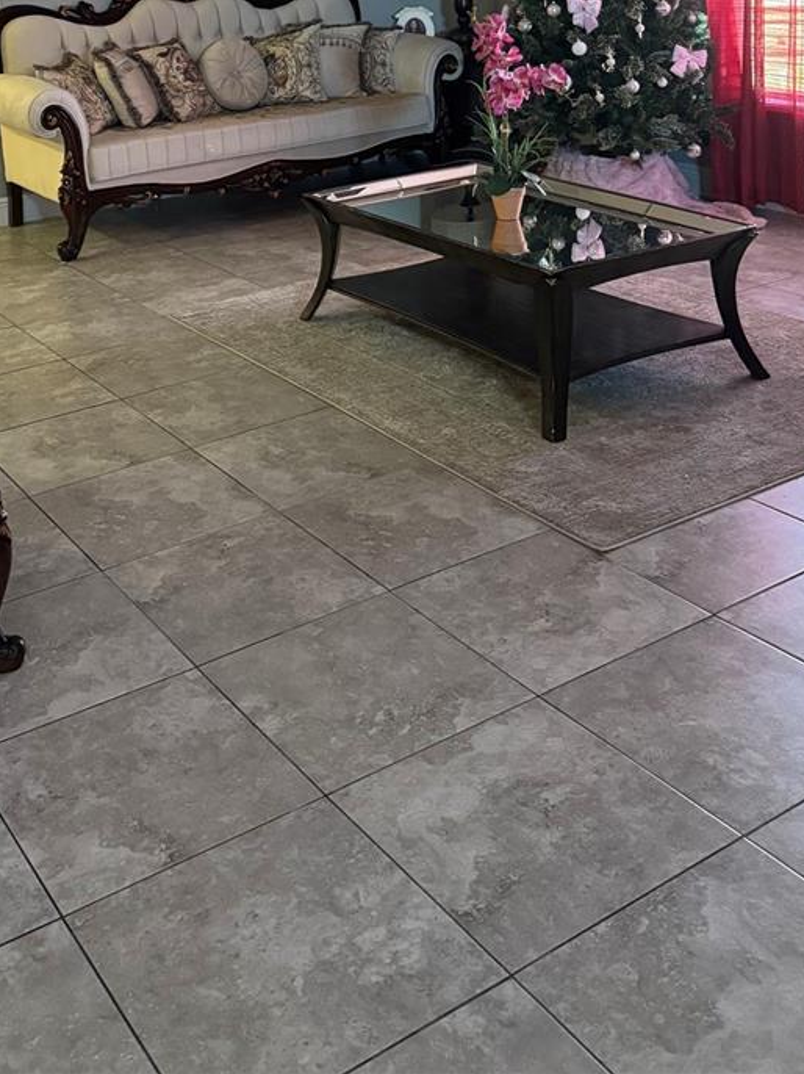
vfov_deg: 41.7
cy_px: 136
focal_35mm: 42
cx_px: 299
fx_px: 1301
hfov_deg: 34.1
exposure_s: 1/40
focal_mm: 6.76
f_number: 1.78
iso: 800
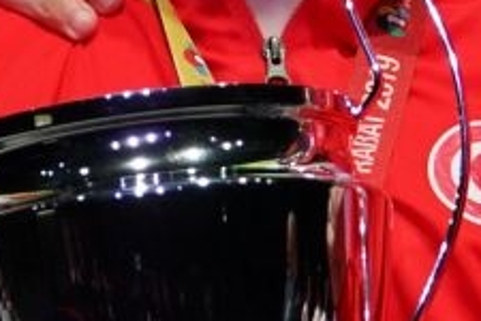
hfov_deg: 1.8
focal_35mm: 1135
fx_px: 15164
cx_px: 152
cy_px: 71
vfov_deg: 1.2
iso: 800
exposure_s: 1/250
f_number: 3.5
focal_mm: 142
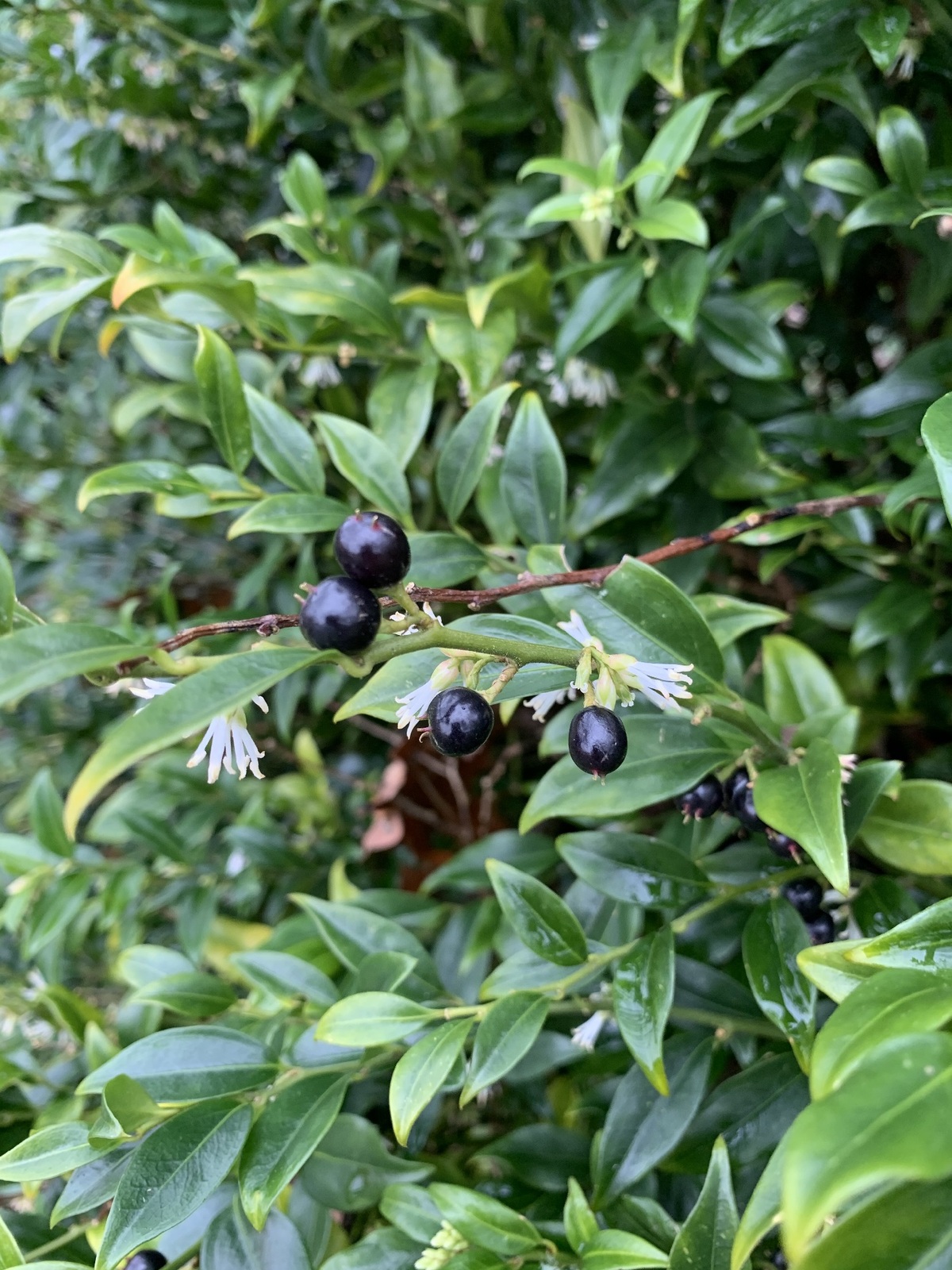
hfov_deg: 53.1
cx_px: 476
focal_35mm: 26
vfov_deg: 67.3
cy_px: 635
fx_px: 953
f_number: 1.8
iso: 100
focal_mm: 4.25
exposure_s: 1/64
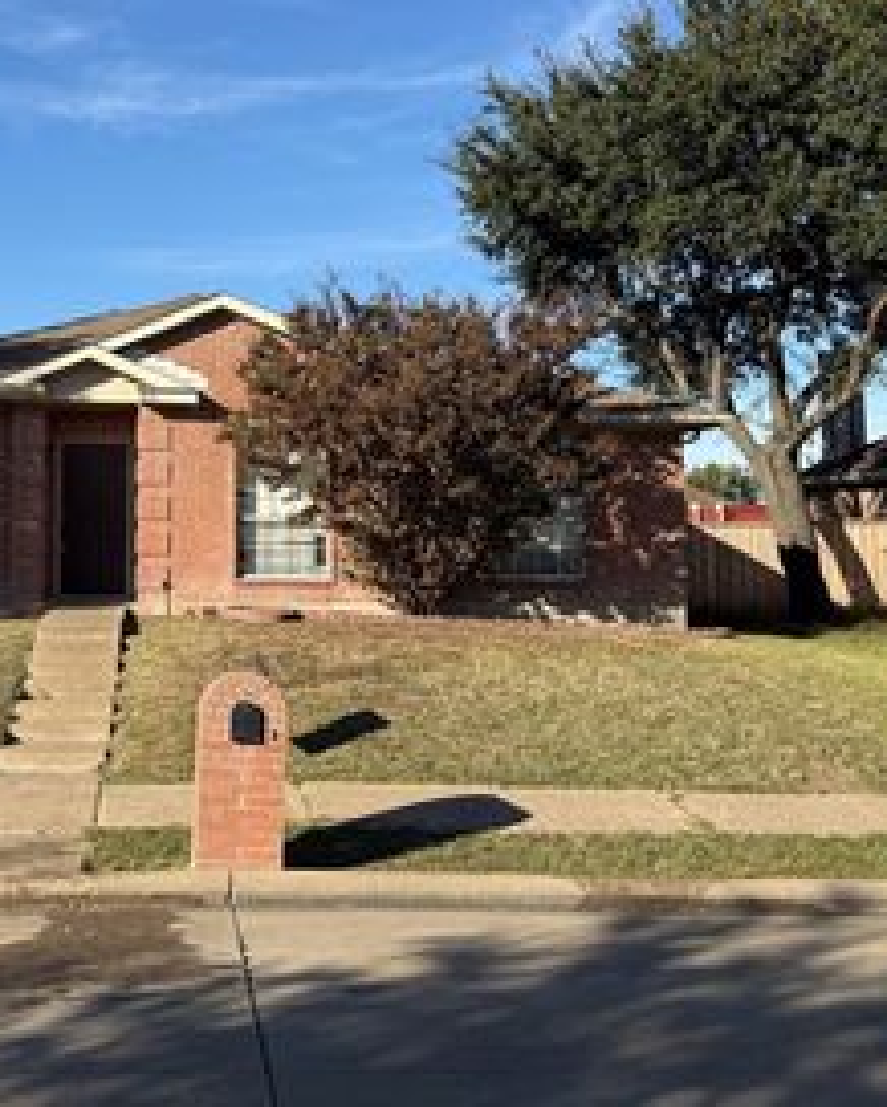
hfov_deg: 34.1
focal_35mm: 43
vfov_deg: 42.8
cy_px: 470
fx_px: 1409
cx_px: 203
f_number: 1.78
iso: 80
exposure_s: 1/3953
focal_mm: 6.76
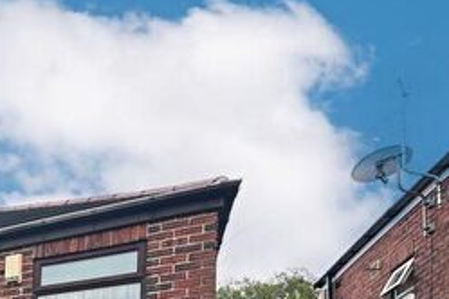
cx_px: -175
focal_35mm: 41
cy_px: 469
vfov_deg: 24.1
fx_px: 511
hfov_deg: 31.8
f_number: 2.2
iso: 40
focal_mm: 2.22
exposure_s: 1/291
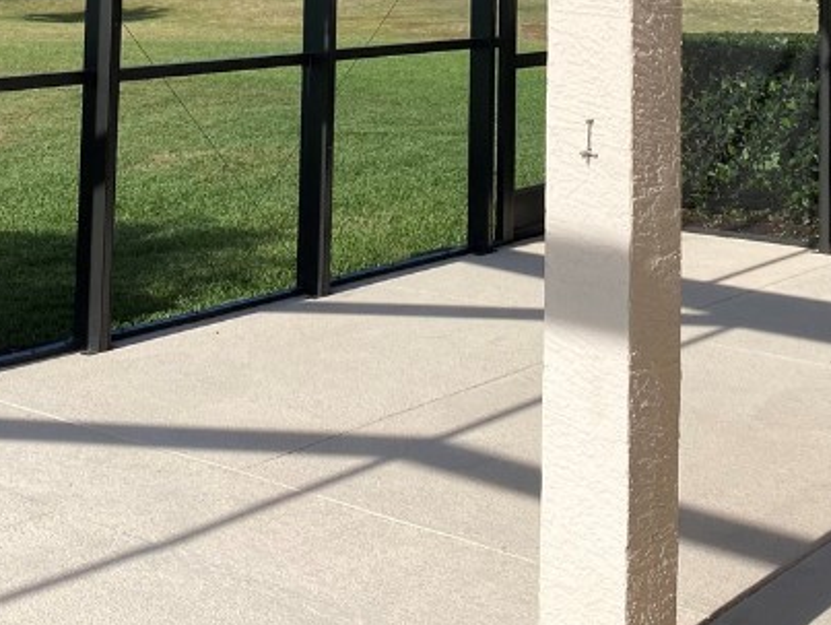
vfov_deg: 20.7
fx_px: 1586
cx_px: 452
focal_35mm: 66
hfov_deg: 29.4
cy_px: -134
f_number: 1.8
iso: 32
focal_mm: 4.25
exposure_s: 1/1754
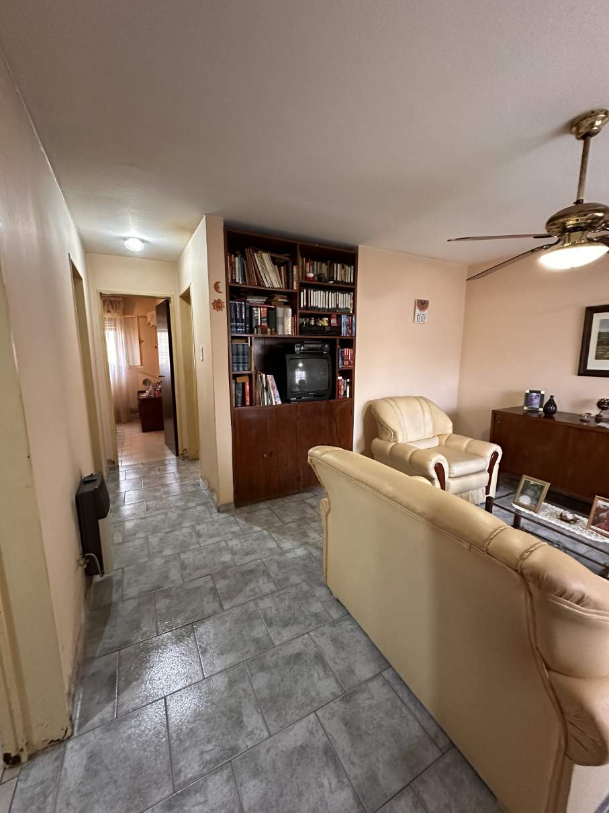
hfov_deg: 85.7
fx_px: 329
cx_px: 304
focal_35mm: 14
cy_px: 406
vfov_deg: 102.1
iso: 800
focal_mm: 2.22
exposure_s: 1/50
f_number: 2.2
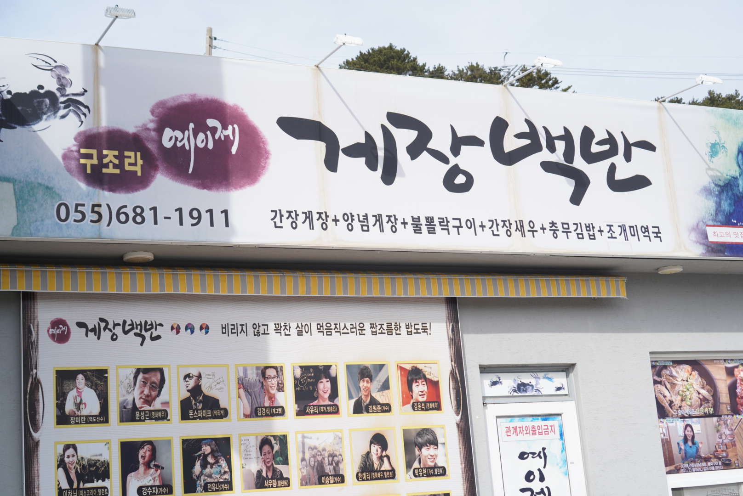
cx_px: 372
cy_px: 248
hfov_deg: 37.8
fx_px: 1084
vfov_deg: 25.8
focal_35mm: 52
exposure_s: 1/400
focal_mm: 35
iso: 100
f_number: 5
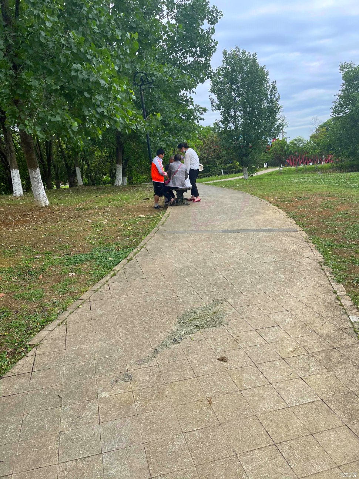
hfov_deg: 53.1
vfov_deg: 67.3
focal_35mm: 26
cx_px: 180
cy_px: 240
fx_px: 359
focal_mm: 5.1
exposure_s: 1/1513
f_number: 1.6
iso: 32
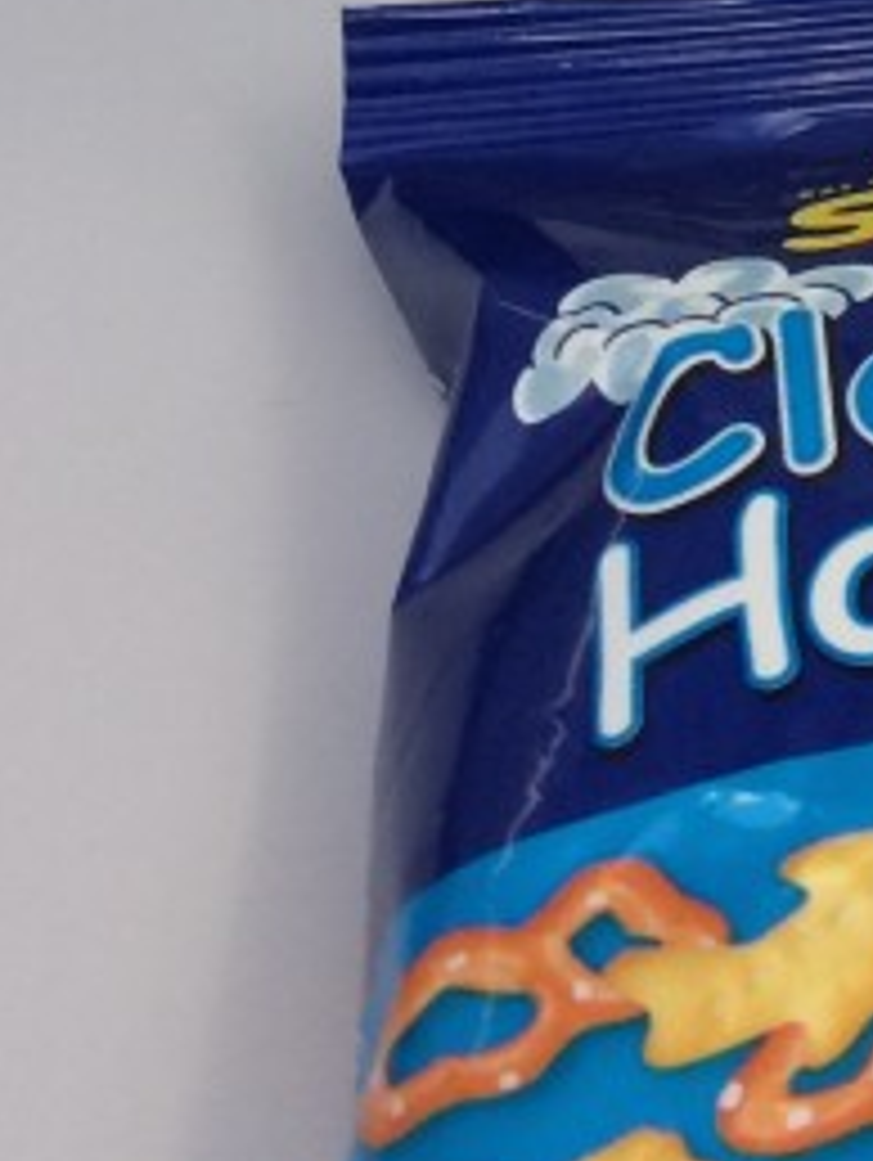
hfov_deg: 11.8
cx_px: 1652
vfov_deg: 15.6
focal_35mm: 115
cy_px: -644
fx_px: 3861
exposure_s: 1/30
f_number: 2.2
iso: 100
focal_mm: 4.15
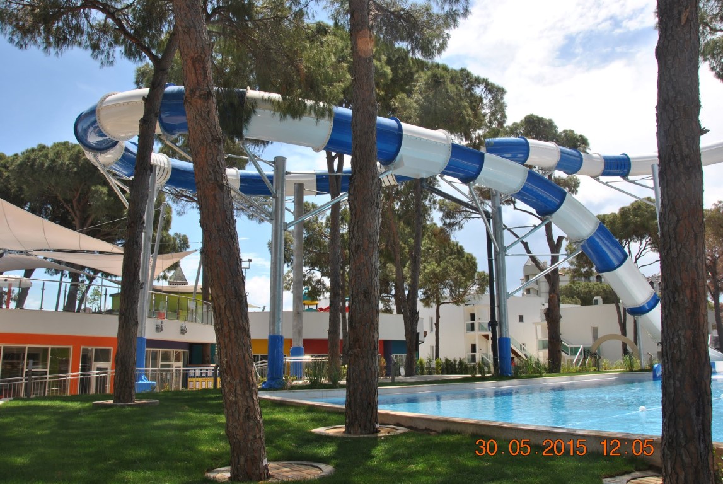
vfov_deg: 48.1
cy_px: 242
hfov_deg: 67.3
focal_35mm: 27
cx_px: 362
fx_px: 543
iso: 100
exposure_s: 1/200
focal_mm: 18
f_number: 9
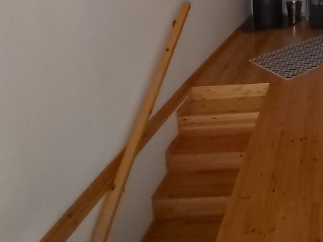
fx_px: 261
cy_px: -23
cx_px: 340
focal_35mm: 28
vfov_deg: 40.4
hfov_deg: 48.8
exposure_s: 1/30
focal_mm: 1.42
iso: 200
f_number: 2.2
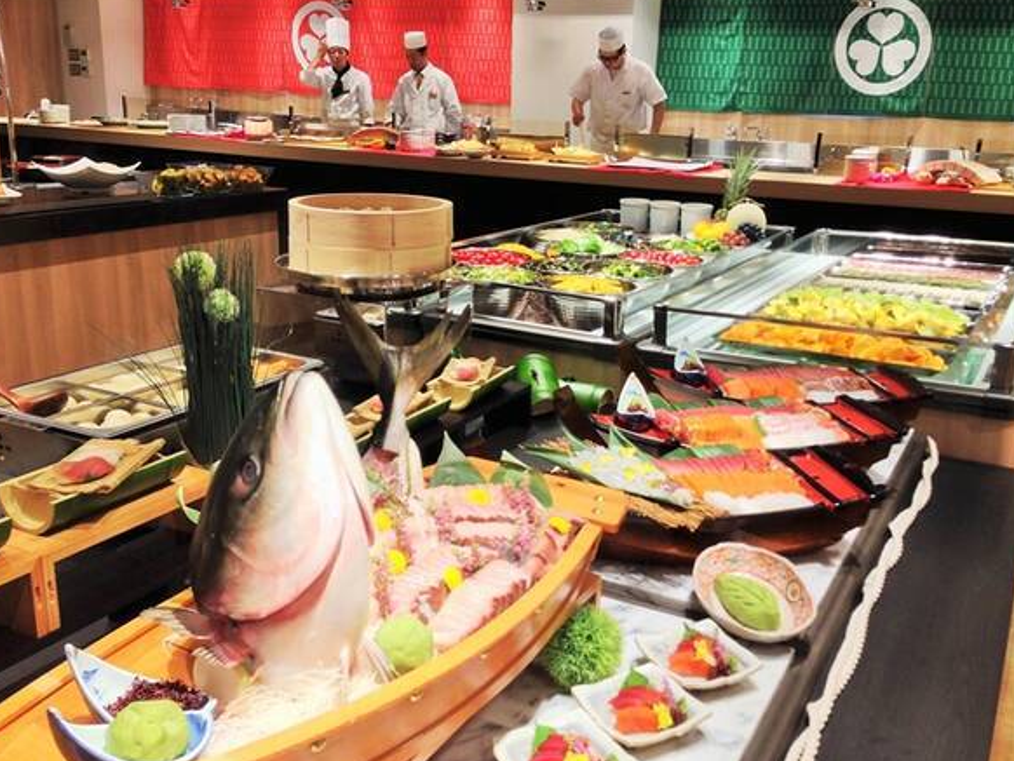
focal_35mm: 34
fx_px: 996
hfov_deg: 53.9
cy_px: 380
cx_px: 500
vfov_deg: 41.8
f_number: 2.4
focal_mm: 4.12
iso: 64
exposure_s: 1/40
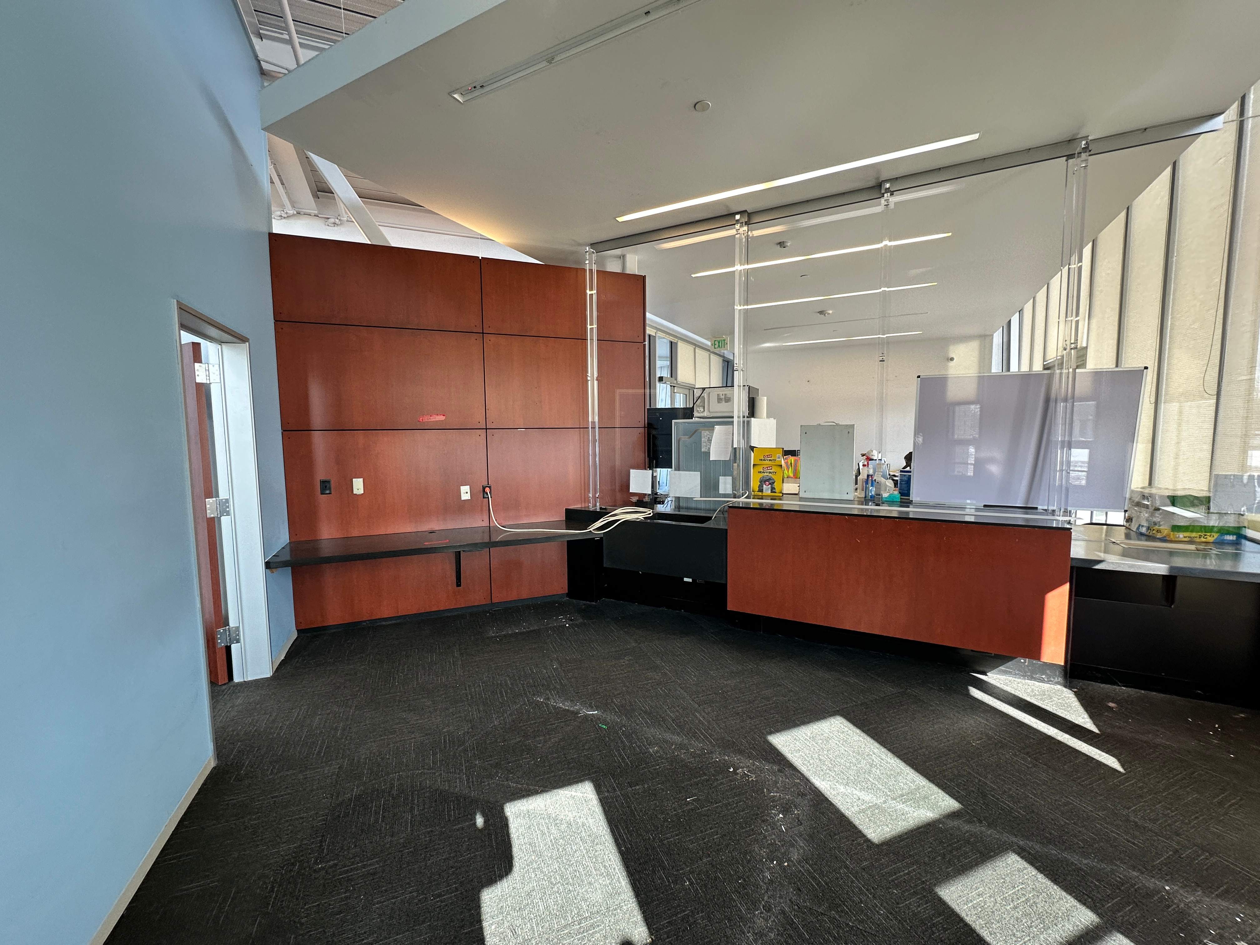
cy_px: 472
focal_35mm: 14
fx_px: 510
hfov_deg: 102.1
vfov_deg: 85.7
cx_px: 630
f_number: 2.2
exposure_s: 1/99
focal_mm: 2.22
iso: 100
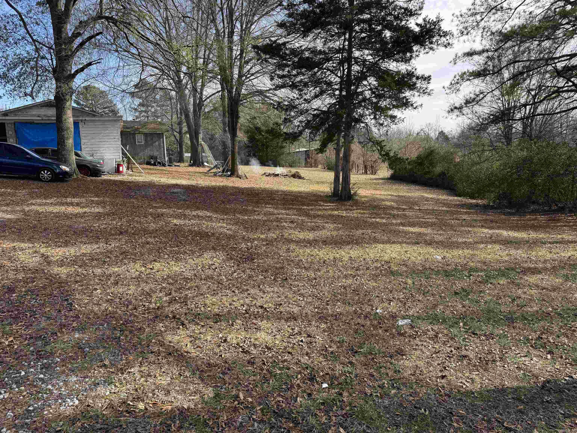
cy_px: 216
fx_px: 400
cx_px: 288
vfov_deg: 56.8
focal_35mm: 24
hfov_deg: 71.6
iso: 80
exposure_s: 1/1112
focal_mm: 6.76
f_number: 1.78
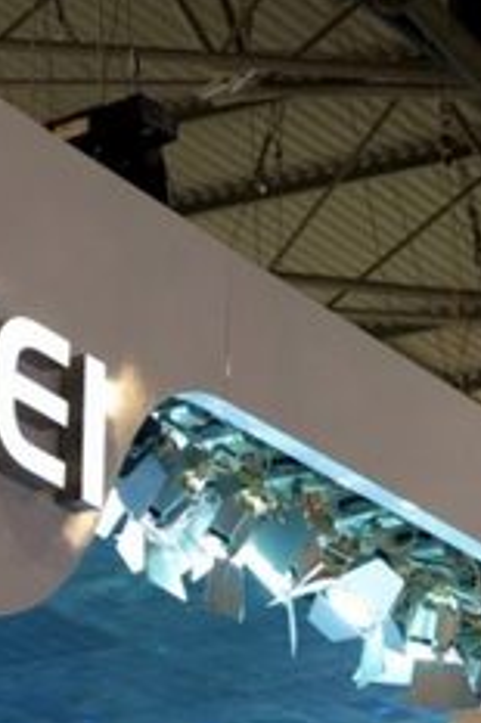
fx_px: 3231
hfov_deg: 8.3
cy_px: 341
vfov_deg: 12.8
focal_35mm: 161
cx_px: -265
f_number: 3.6
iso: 500
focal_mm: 34.3
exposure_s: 1/60
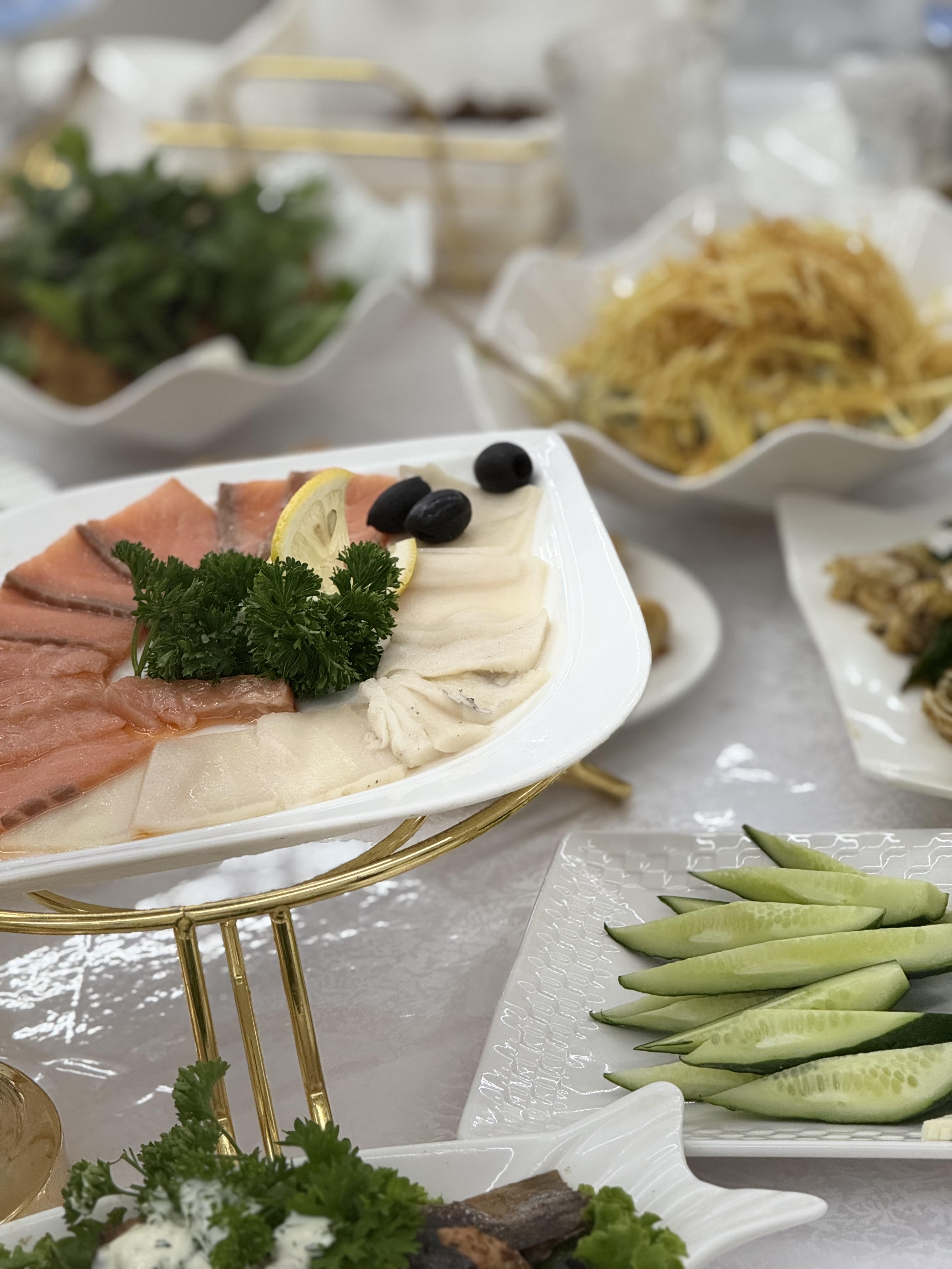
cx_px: 476
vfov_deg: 16.4
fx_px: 4400
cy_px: 634
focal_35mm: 120
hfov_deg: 12.3
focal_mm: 15.66
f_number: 2.8
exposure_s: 1/99
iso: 200
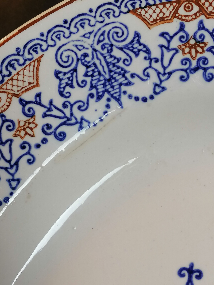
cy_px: 142
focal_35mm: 61
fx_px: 503
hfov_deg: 24.0
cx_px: 107
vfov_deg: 31.7
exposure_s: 1/90
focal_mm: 4.75
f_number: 1.8
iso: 64
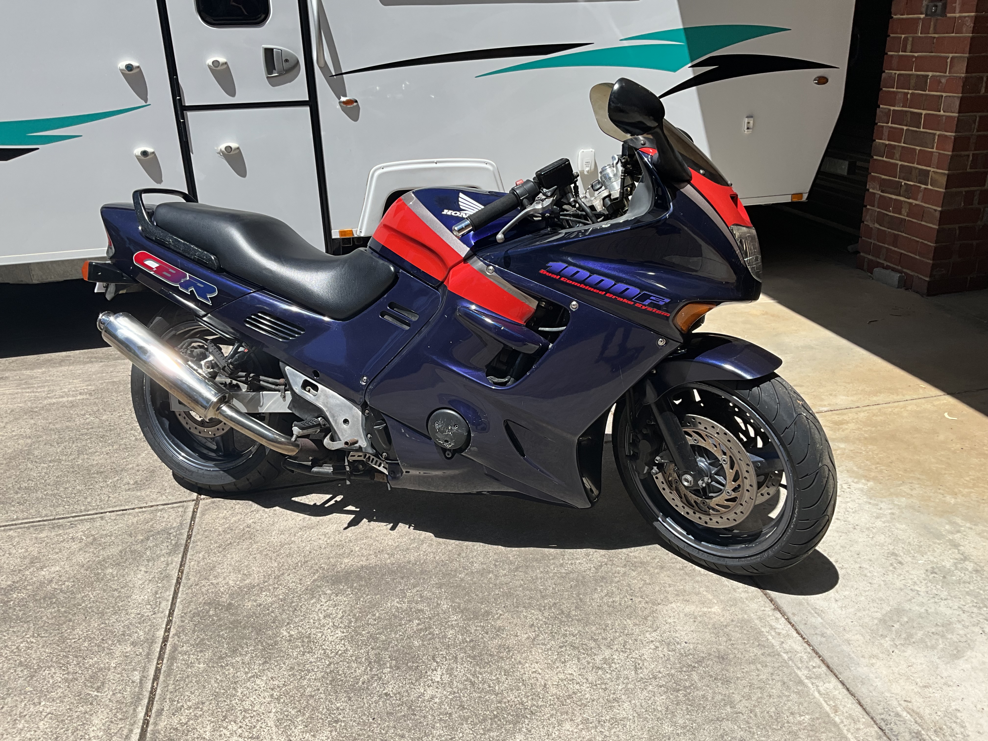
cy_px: 370
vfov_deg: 48.2
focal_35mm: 29
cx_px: 494
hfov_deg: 61.7
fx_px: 828
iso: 25
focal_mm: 3
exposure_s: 1/1912
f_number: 1.8
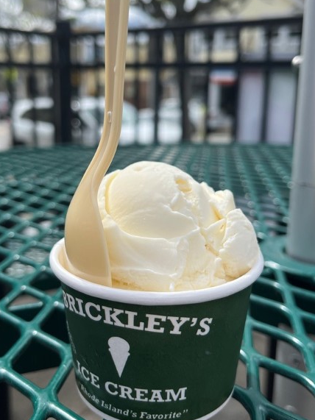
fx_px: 425
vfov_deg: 52.4
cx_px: 151
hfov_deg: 40.7
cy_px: 179
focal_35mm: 35
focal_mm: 5.1
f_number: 1.6
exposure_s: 1/3623
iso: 50
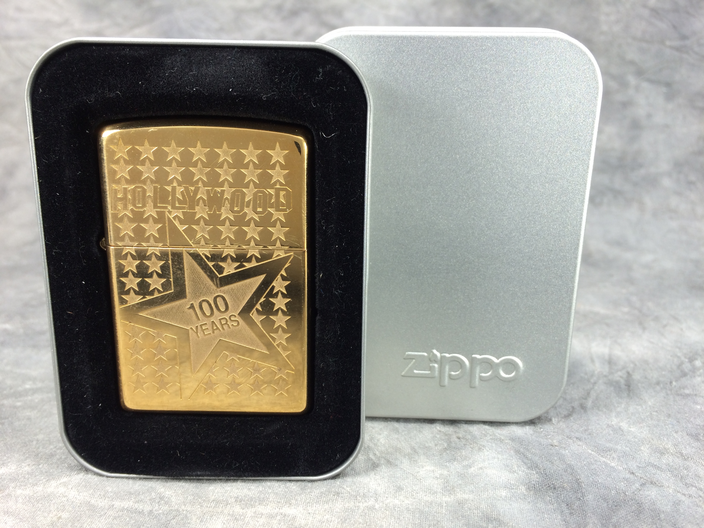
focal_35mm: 29
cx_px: 352
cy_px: 264
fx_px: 590
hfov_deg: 61.7
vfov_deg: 48.2
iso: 32
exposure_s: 1/60
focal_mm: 4.15
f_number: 2.2
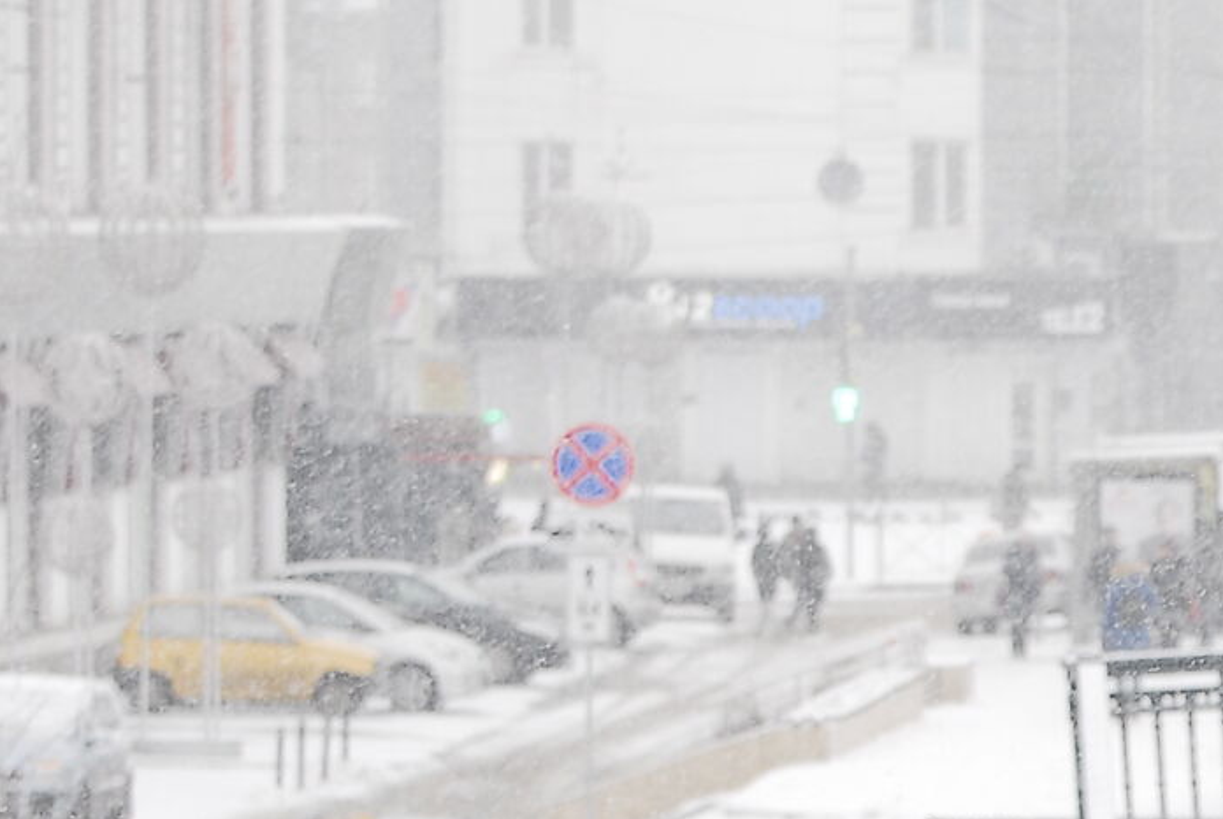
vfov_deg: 3.8
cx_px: 1571
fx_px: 12313
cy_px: 579
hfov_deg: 5.7
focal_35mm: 362
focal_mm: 70
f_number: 4.5
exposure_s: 1/125
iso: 250
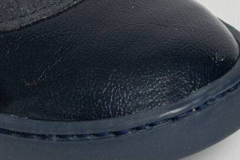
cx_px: -58
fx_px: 3601
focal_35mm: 540
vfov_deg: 2.5
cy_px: -50
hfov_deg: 3.8
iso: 100
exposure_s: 1/200
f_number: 16
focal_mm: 85
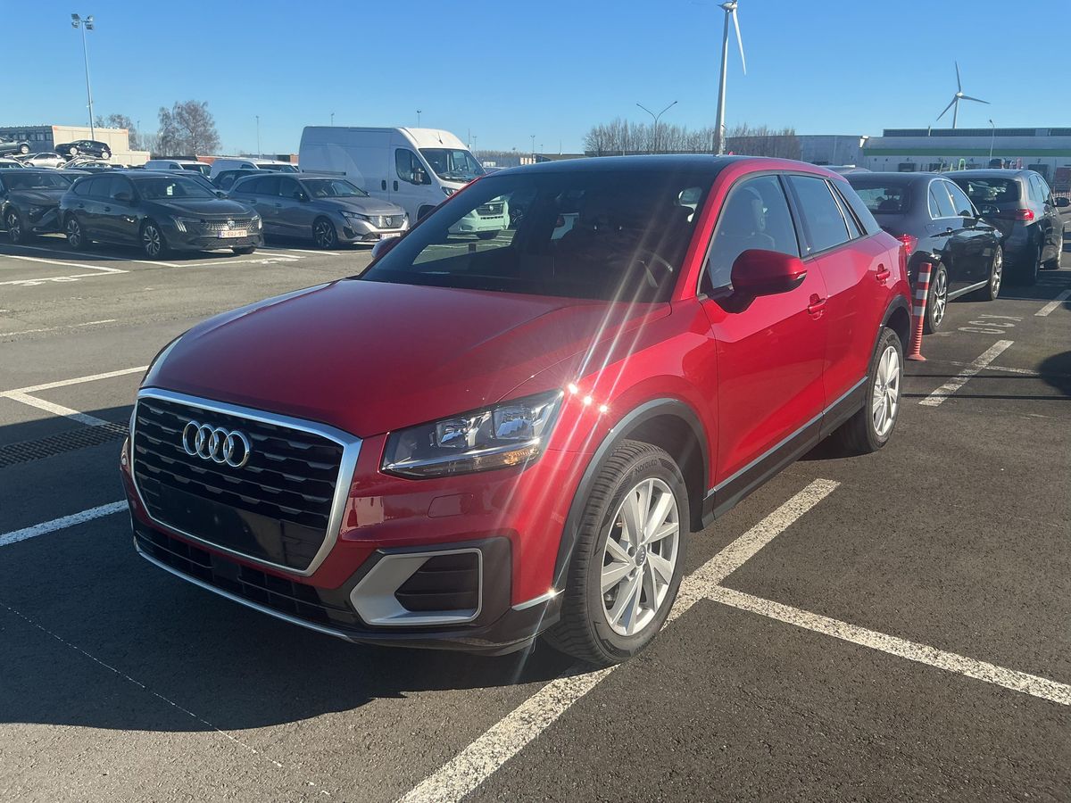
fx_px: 897
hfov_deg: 61.7
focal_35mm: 29
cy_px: 402
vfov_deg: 48.2
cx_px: 536
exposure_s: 1/1121
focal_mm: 3
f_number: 1.8
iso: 25
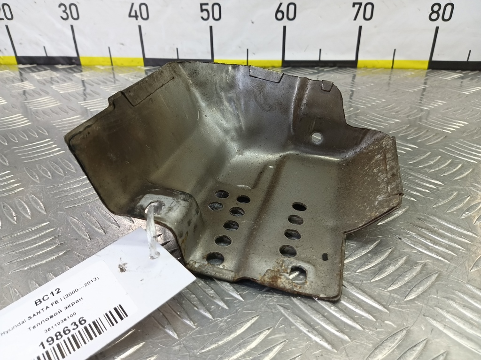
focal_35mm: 23
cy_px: 180
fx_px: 320
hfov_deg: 73.9
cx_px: 240
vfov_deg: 58.9
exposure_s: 1/50
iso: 142
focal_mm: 4.11
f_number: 1.6
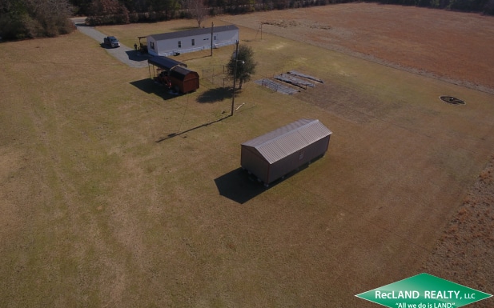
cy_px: 130
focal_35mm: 22
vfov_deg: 54.8
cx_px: 242
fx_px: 296
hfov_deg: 79.7
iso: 100
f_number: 2.8
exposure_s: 1/1124
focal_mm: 3.61
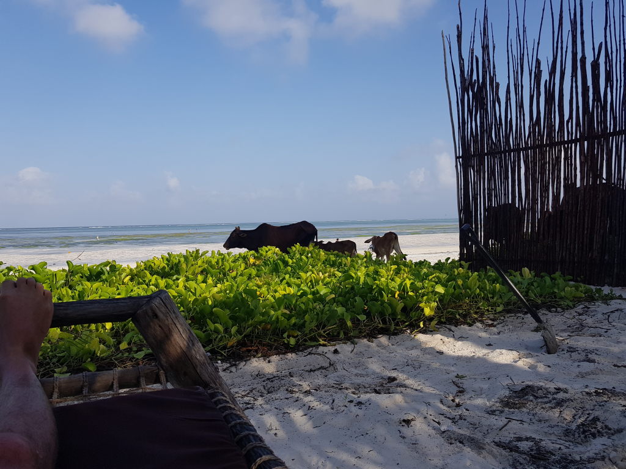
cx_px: 313
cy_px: 234
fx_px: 470
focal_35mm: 26
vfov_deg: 53.1
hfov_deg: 67.3
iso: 40
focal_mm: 4.2
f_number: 1.7
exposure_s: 1/2384
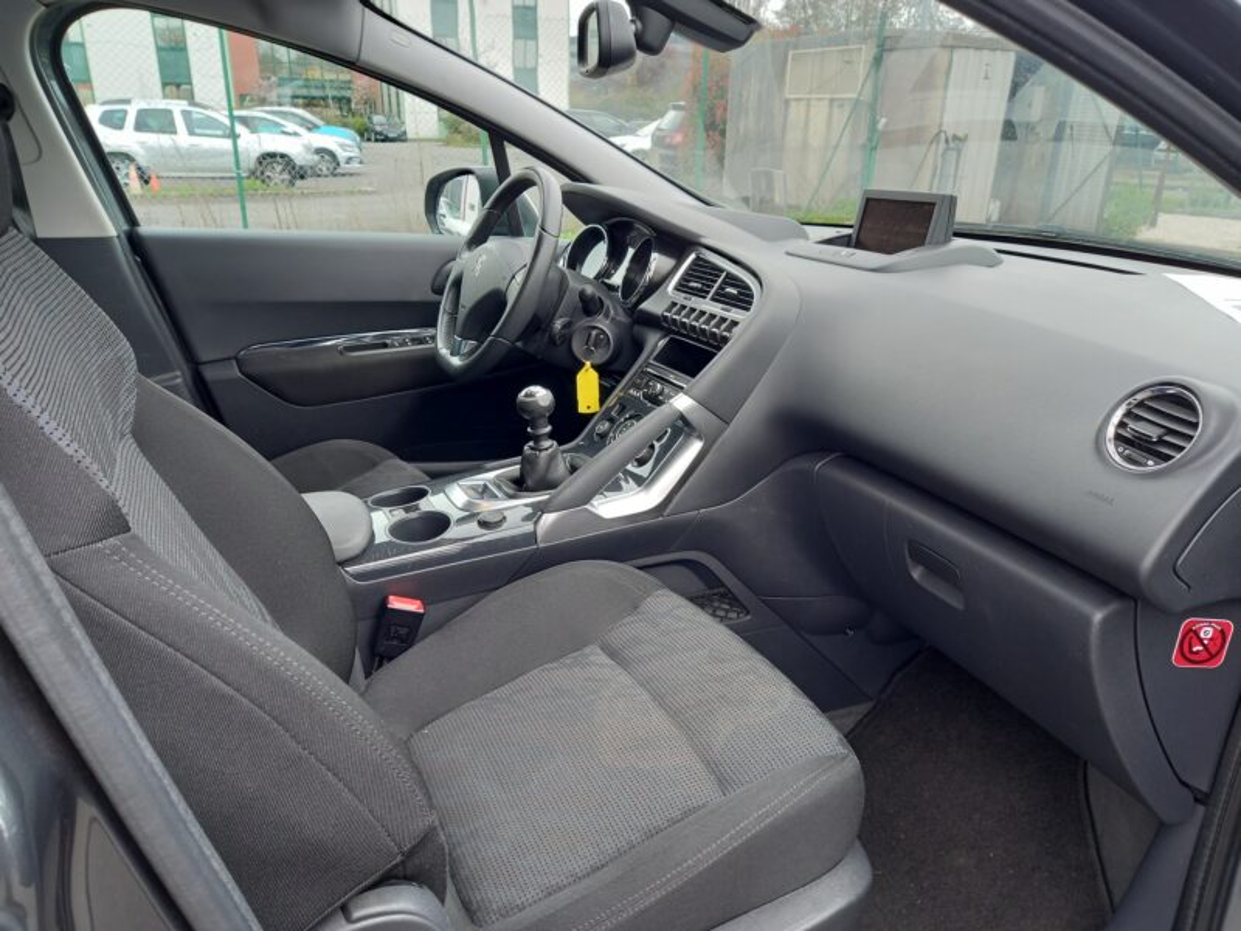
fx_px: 896
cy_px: 466
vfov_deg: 54.9
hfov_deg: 69.4
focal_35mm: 25
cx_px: 620
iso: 50
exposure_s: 1/50
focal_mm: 4.6
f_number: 2
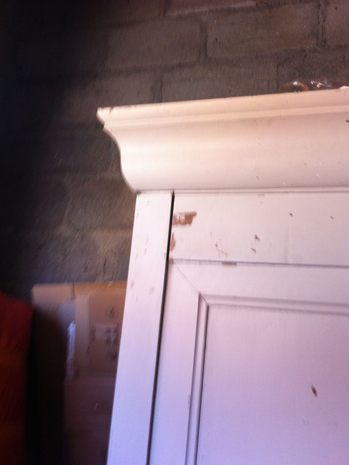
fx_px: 484
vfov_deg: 51.4
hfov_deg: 39.7
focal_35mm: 36
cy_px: 234
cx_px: 176
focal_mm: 3.85
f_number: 2.8
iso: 100
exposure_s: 1/15
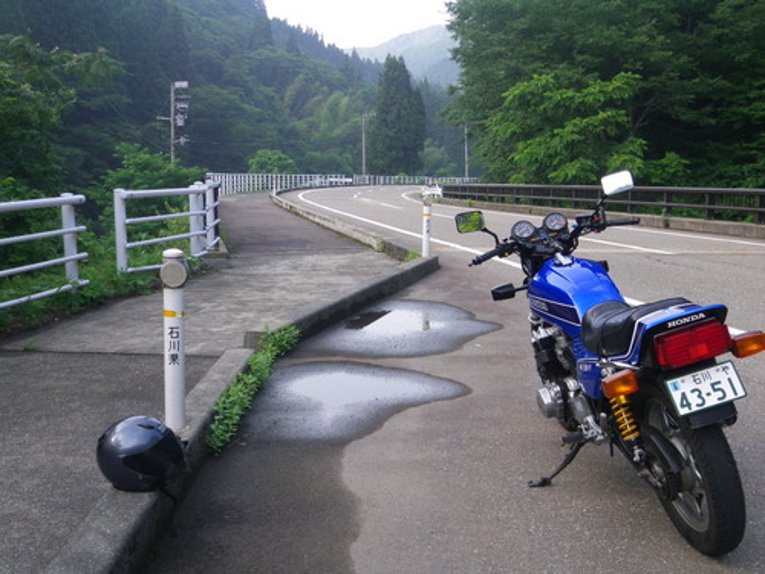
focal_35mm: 42
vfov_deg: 34.3
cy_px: 287
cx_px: 382
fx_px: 928
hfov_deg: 44.8
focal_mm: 7.5
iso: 64
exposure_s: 1/80
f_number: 4.2
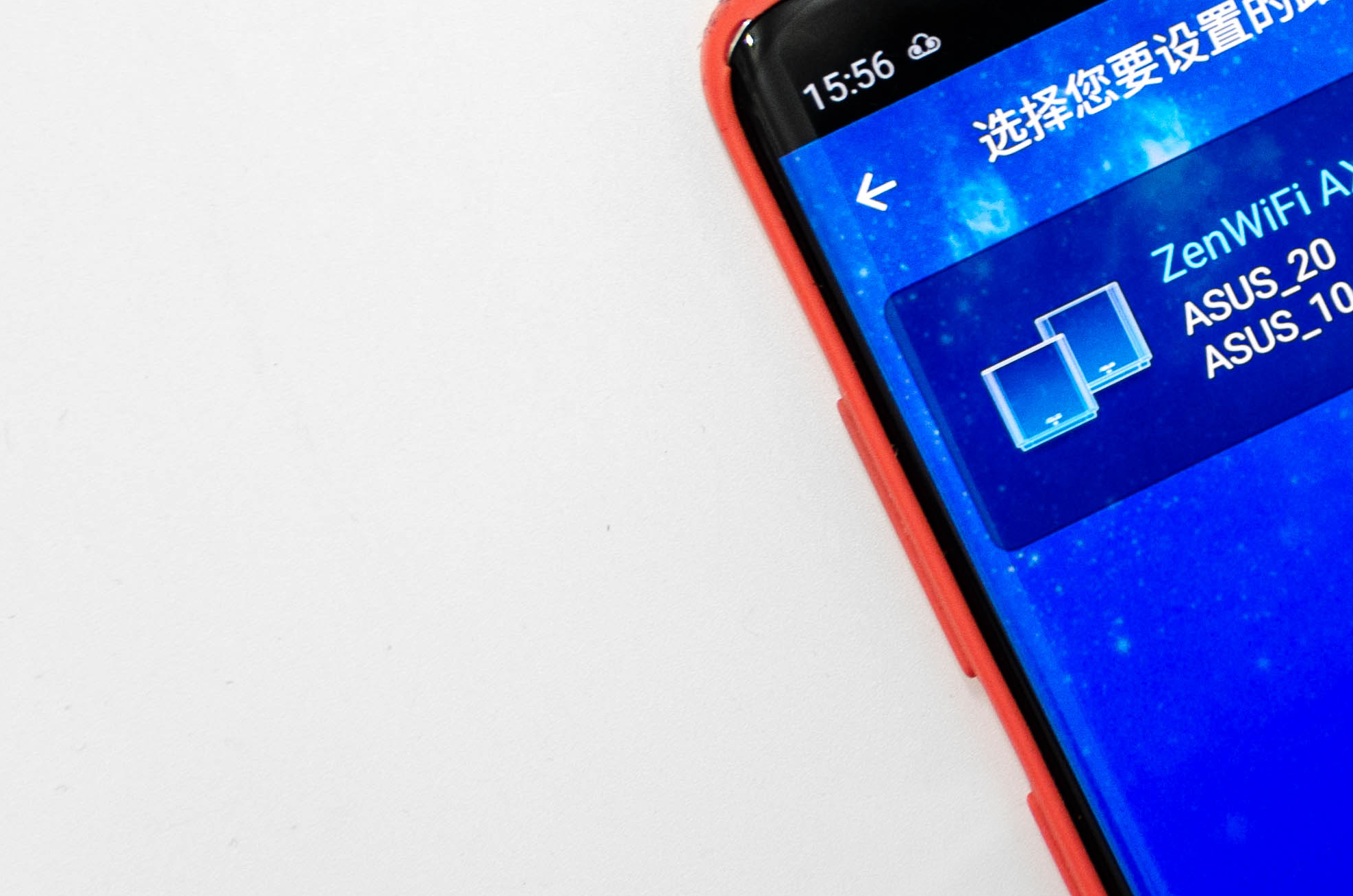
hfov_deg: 11.2
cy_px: 162
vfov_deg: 7.5
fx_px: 6826
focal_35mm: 182
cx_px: 1407
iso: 200
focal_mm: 50
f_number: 3.2
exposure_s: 1/30
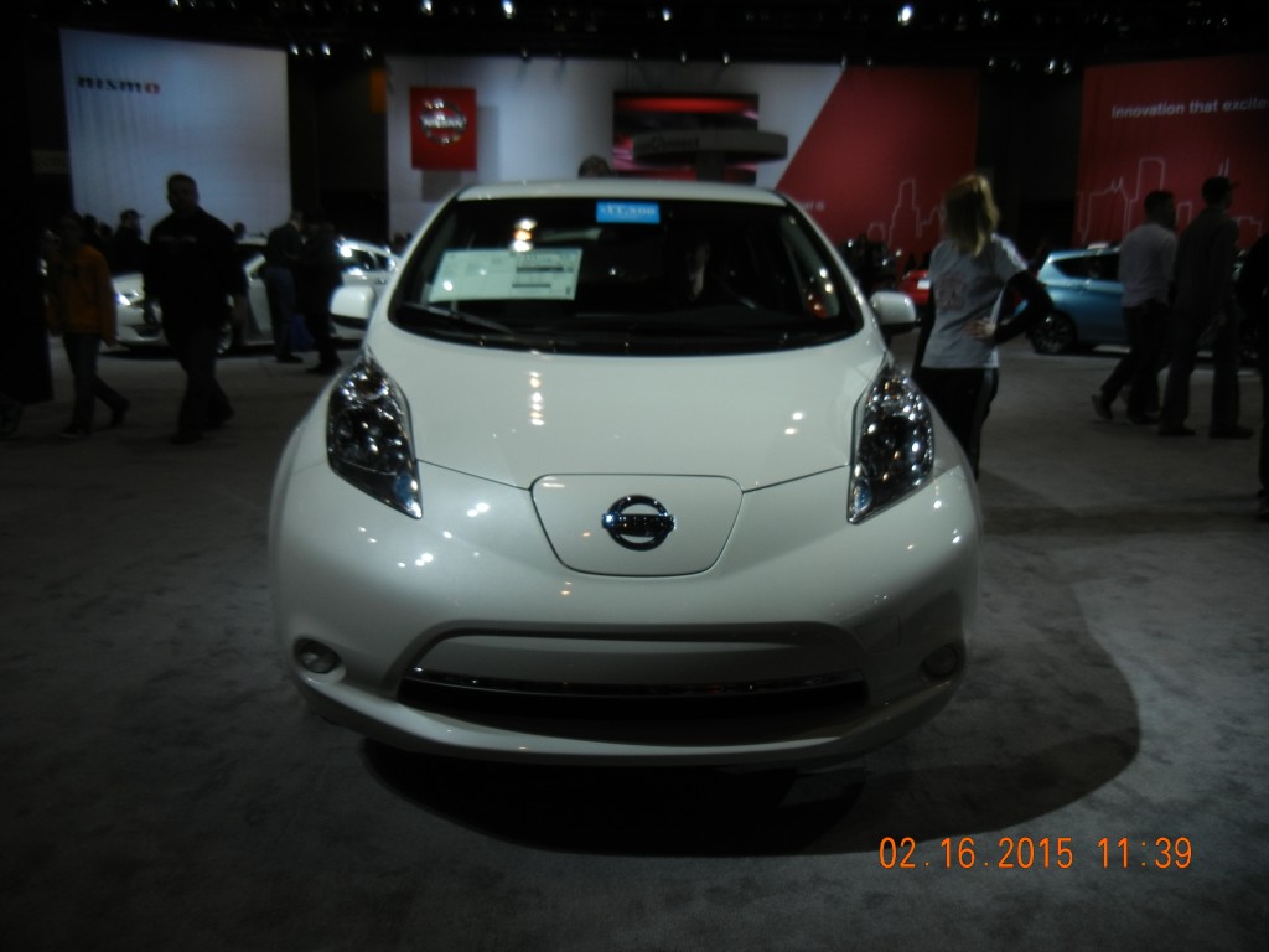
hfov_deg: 60.0
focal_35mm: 30
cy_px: 476
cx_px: 634
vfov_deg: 46.8
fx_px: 1100
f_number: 3.5
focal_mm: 5.4
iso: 160
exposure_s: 1/317
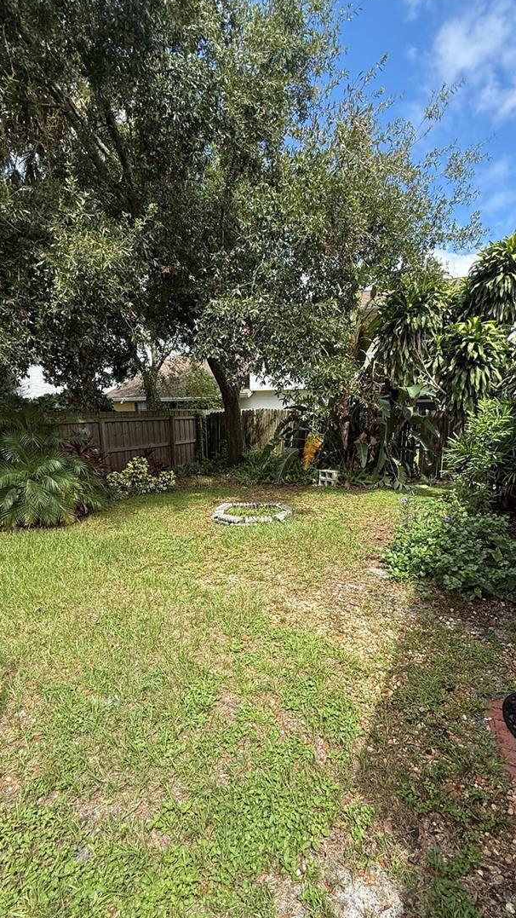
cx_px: 259
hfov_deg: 63.9
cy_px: 505
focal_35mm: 17
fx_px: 413
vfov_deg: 95.6
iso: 50
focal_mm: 2.22
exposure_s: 1/830
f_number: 2.2
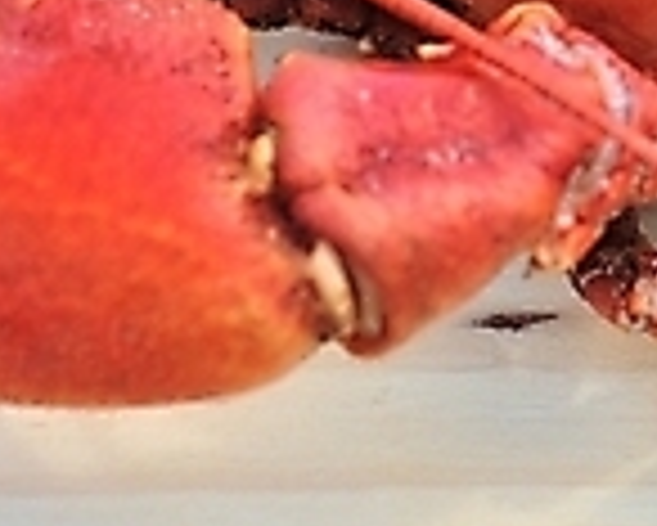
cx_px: 428
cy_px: -81
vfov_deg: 2.7
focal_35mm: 581
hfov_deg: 3.3
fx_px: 11305
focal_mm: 100
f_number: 6.3
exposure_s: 1/125
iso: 200
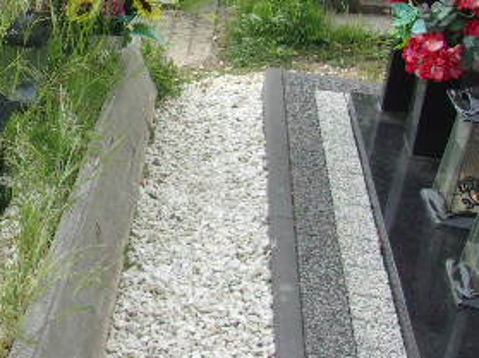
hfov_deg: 29.0
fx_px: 858
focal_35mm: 62
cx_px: -9
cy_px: 41
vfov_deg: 23.1
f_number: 3
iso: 80
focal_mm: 4.9
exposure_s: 1/100
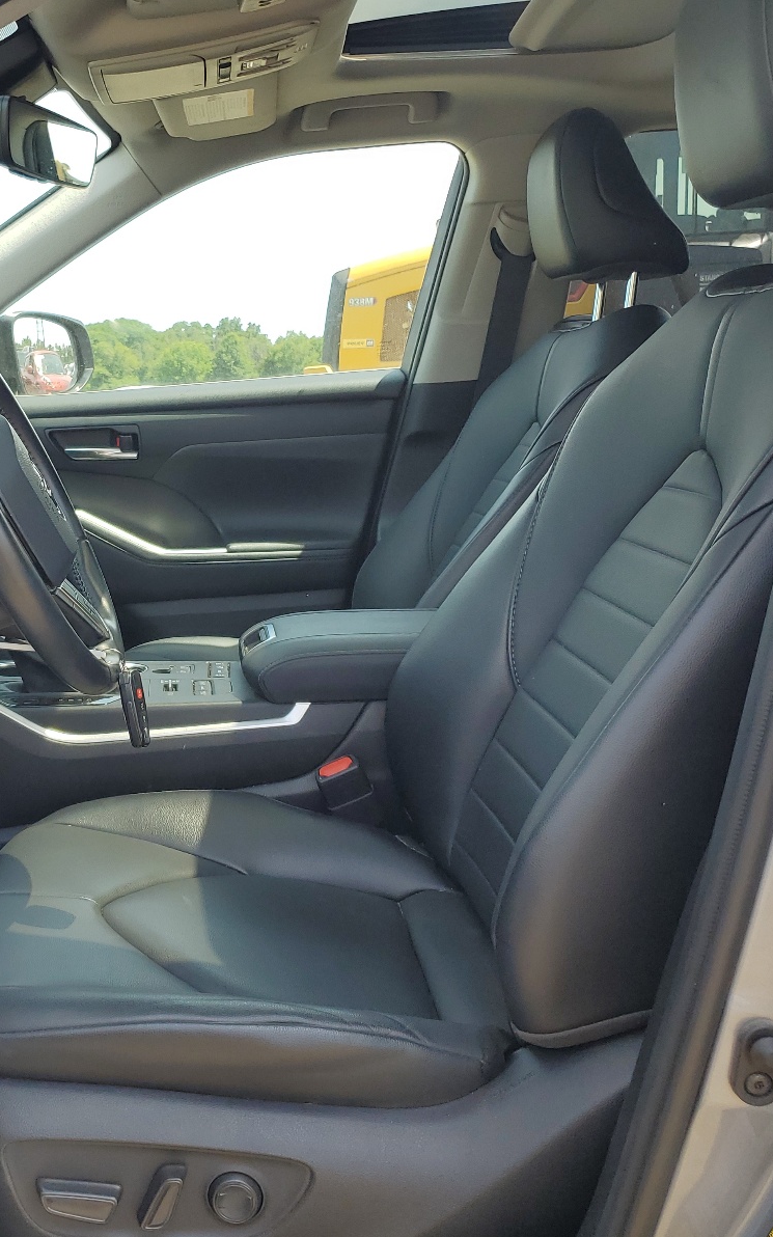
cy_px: 621
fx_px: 1247
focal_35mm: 37
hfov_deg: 33.1
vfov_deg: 52.7
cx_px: 115
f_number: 1.5
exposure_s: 1/667
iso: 50
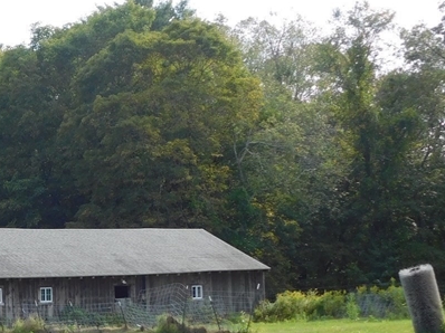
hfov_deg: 18.7
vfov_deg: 14.3
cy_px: 235
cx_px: 17
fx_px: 1323
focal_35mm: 103
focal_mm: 7.1
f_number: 3.6
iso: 125
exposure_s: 1/320
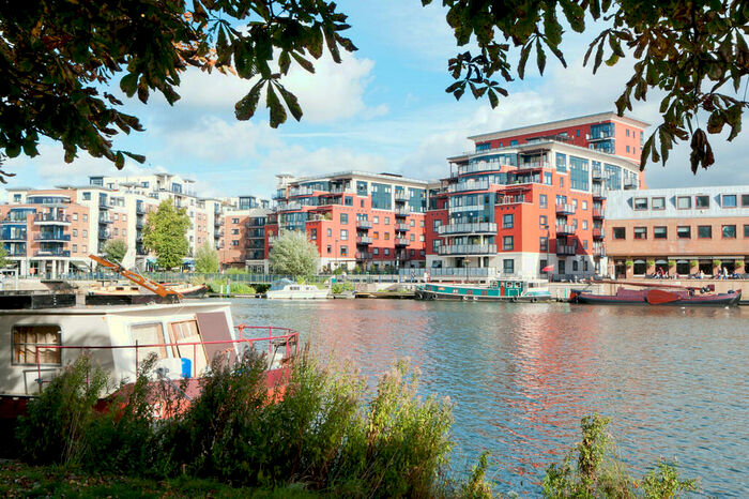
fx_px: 728
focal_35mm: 35
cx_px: 374
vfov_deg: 37.8
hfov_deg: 54.5
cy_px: 250
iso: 320
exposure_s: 1/200
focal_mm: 35
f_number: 14
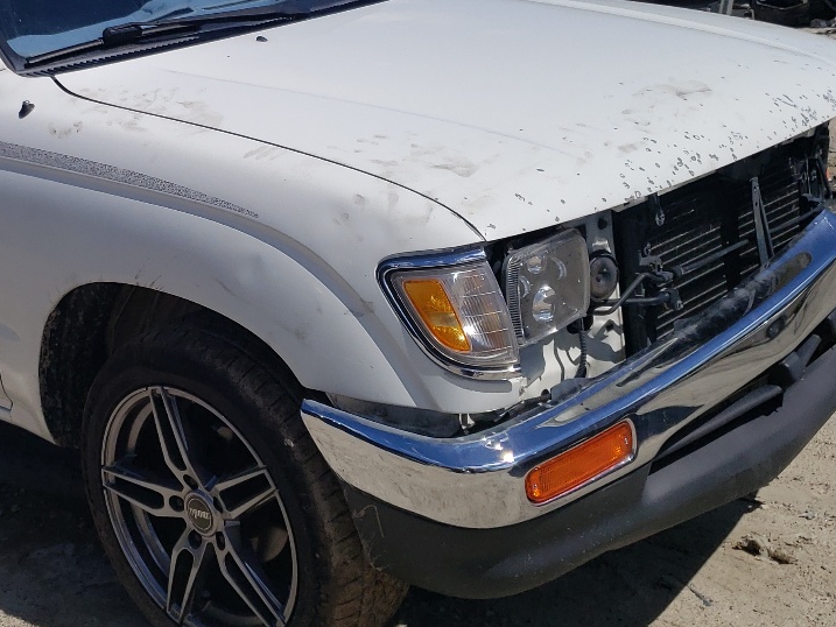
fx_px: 1401
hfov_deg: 32.4
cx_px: 175
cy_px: 196
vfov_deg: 25.1
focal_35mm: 58
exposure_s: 1/10000
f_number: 1.5
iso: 51
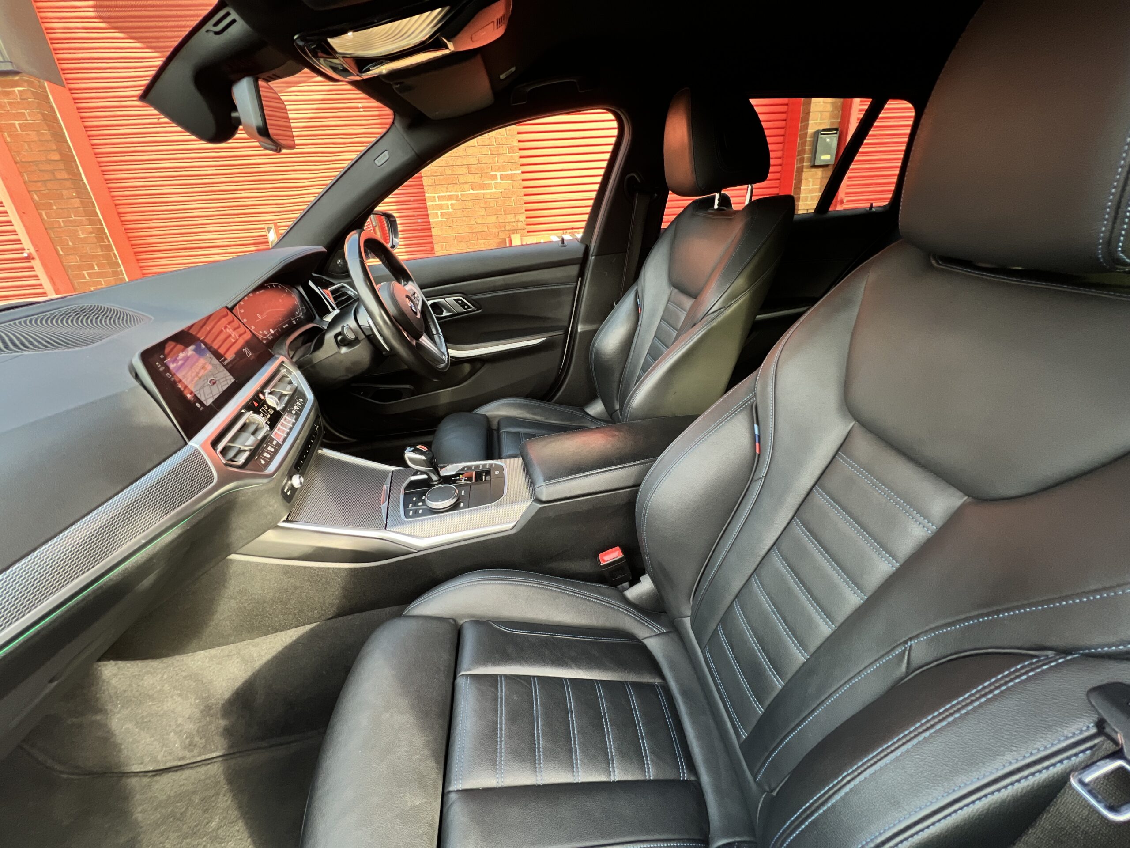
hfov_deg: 106.2
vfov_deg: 89.9
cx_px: 565
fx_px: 424
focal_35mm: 13
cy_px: 424
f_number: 1.8
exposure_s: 1/99
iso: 160
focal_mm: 1.57
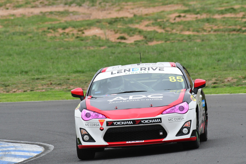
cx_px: 123
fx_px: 5127
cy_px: 82
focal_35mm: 750
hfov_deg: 2.7
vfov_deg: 1.8
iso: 1600
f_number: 10
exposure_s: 1/640
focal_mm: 500
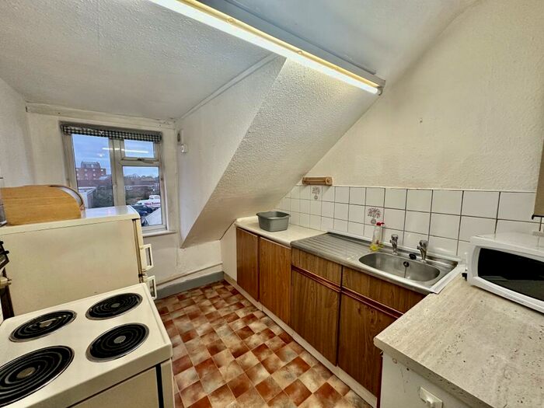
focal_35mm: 14
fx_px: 220
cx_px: 272
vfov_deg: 85.7
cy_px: 204
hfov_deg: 102.1
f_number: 2.2
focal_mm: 2.22
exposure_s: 1/100
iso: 200
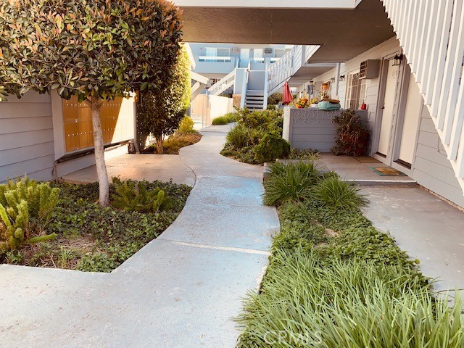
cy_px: 174
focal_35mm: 26
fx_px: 349
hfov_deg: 67.3
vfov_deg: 53.1
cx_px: 232
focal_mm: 4.25
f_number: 1.8
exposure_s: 1/132
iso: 25
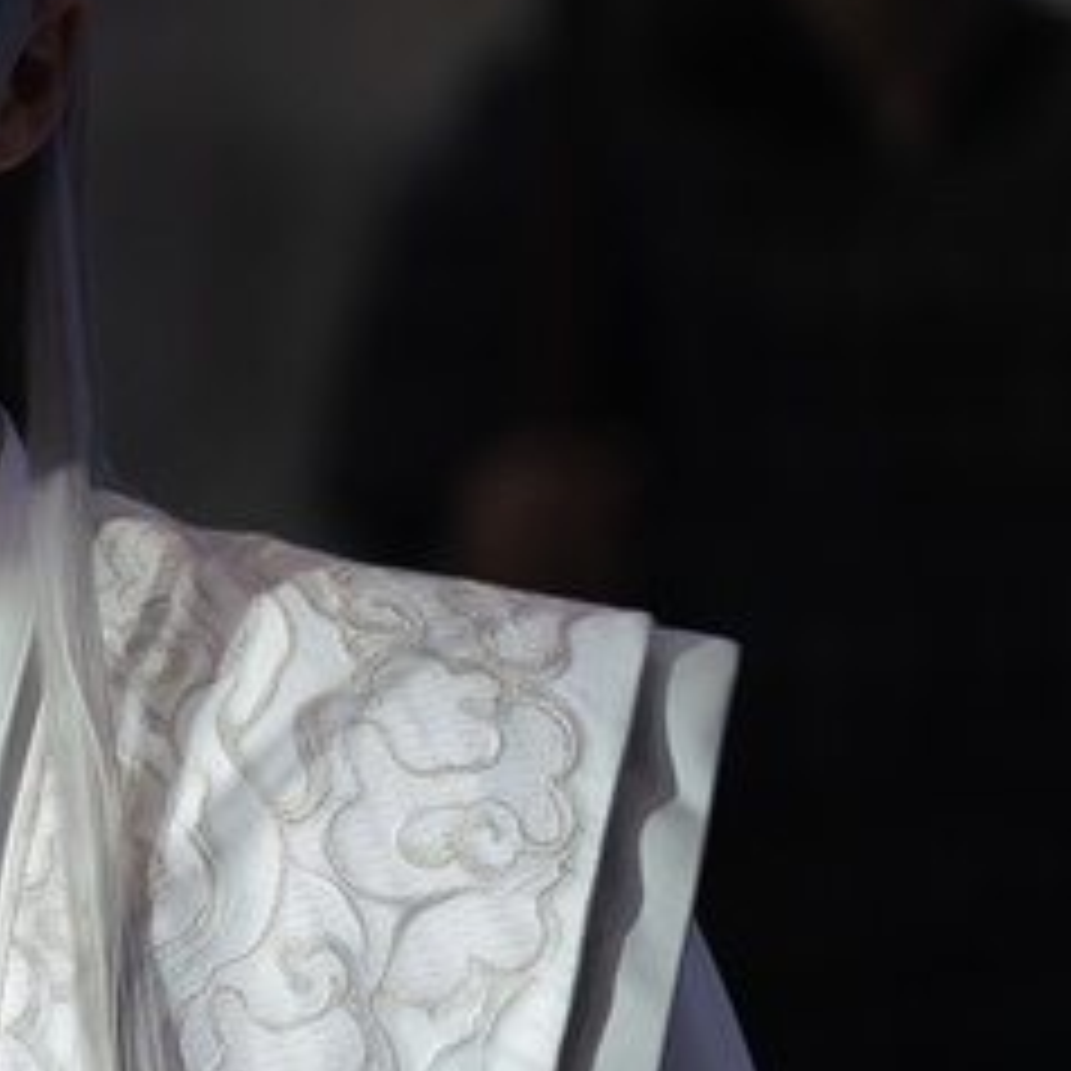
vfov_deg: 3.6
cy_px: 637
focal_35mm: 482
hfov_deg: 3.6
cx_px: -1066
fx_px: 16872
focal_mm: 135
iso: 1250
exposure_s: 1/125
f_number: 2.8
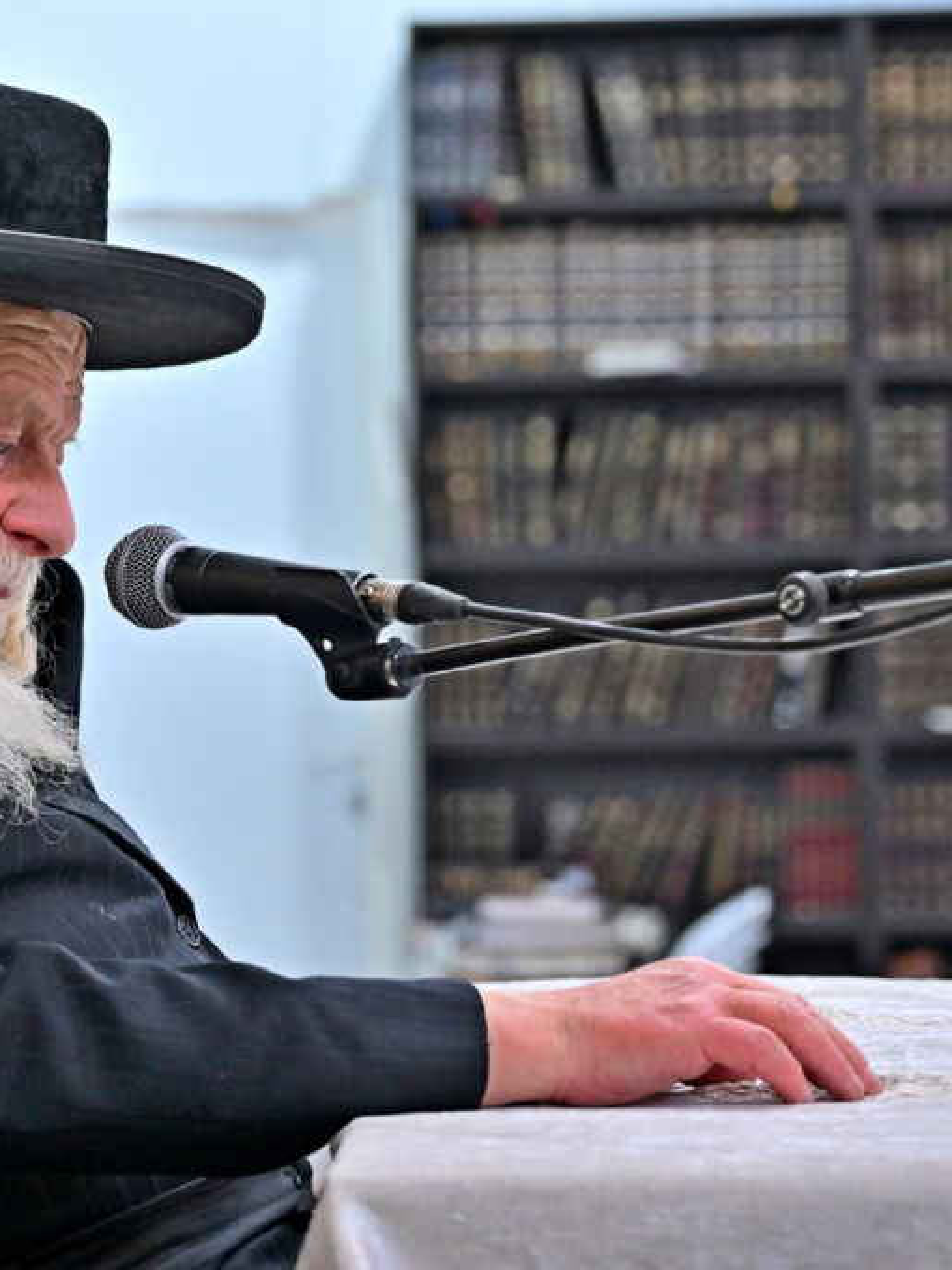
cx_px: -4
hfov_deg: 8.5
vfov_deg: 11.4
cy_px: 636
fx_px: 6382
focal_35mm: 174
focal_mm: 80
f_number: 4
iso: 800
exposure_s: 1/320
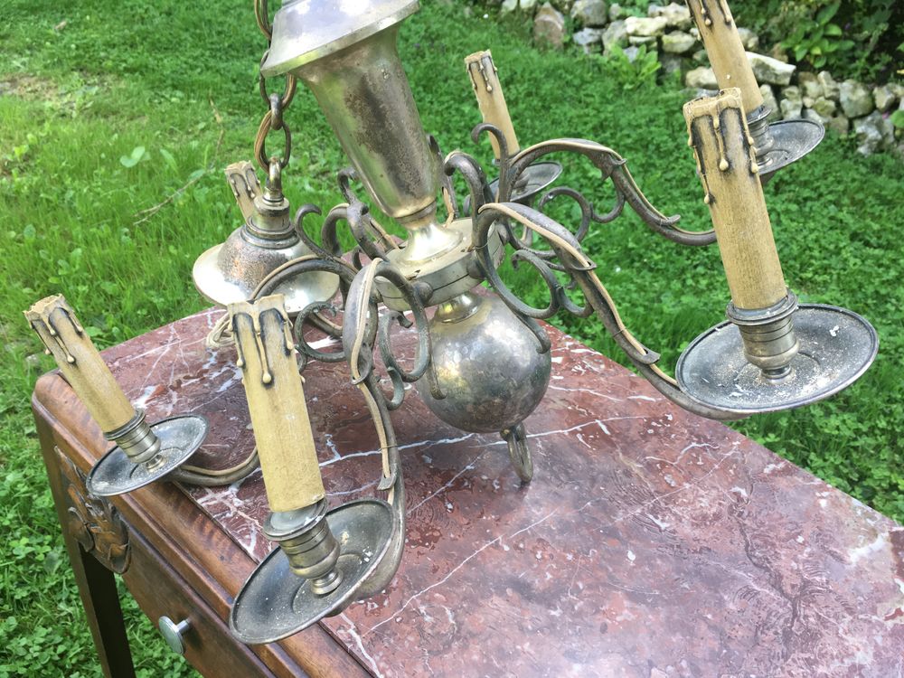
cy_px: 339
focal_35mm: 29
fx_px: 757
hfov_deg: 61.7
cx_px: 452
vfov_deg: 48.2
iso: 40
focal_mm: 4.15
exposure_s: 1/100
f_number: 2.2
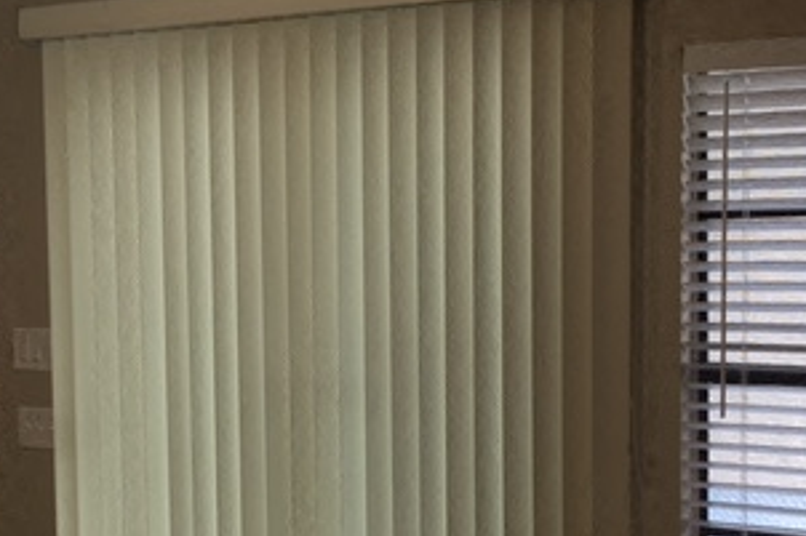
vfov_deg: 21.1
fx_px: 1432
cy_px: 371
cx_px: 302
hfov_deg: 31.3
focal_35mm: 64
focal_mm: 4.15
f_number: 2.2
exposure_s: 1/60
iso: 32
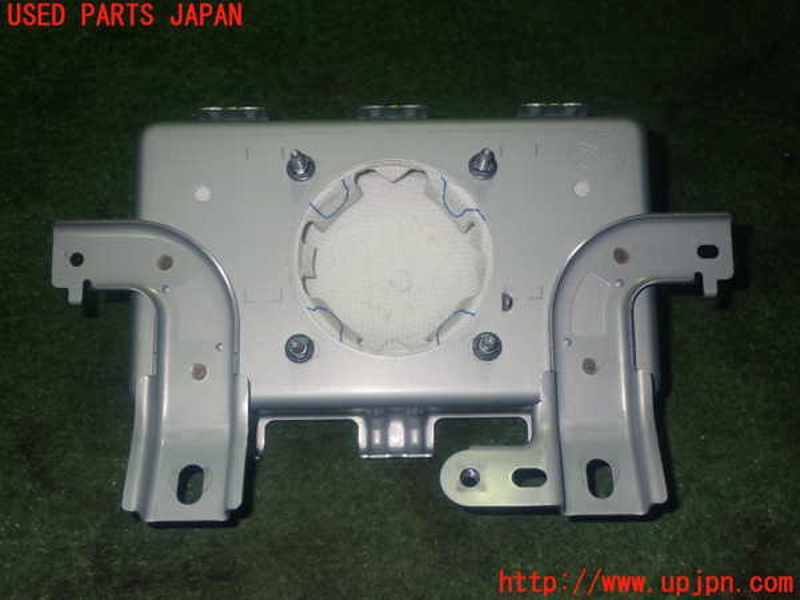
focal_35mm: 44
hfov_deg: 42.9
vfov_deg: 32.9
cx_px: 400
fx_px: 1017
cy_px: 300
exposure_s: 1/40
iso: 500
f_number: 9
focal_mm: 7.84
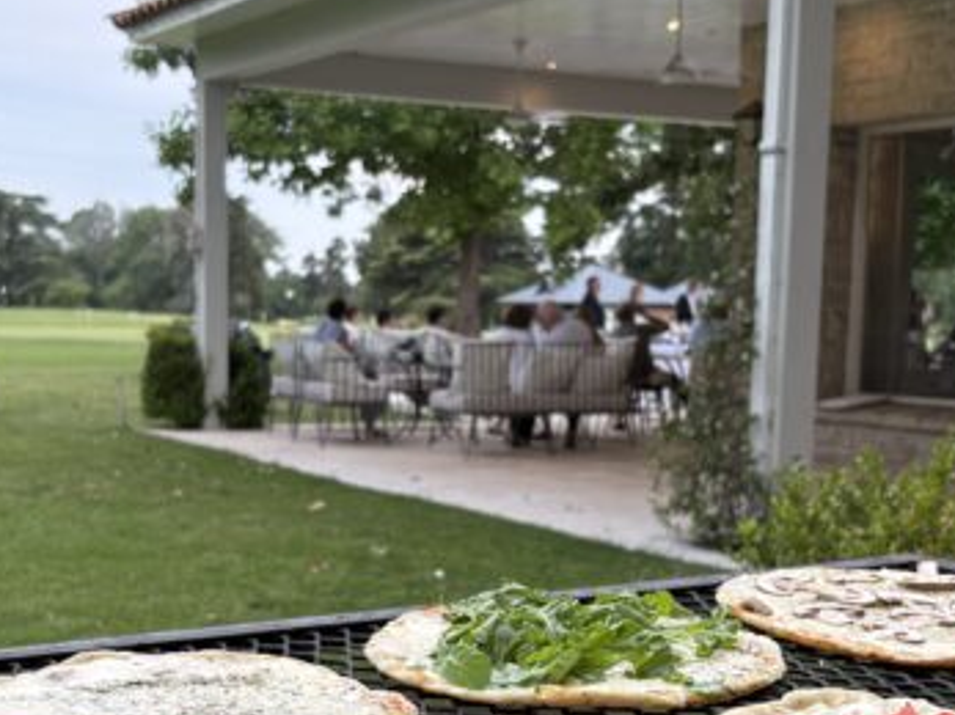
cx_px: 380
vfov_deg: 24.2
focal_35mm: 60
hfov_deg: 32.1
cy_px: 517
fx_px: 1655
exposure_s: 1/182
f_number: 1.6
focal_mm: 5.96
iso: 50
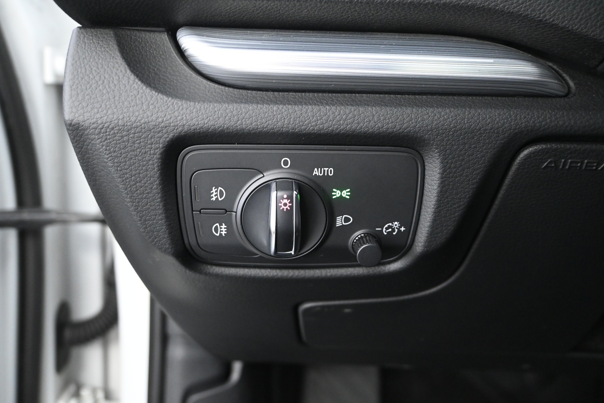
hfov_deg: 60.7
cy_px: 202
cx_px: 302
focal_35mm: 31
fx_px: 516
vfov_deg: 42.6
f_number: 3.8
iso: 2500
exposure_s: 1/10
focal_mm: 20.5
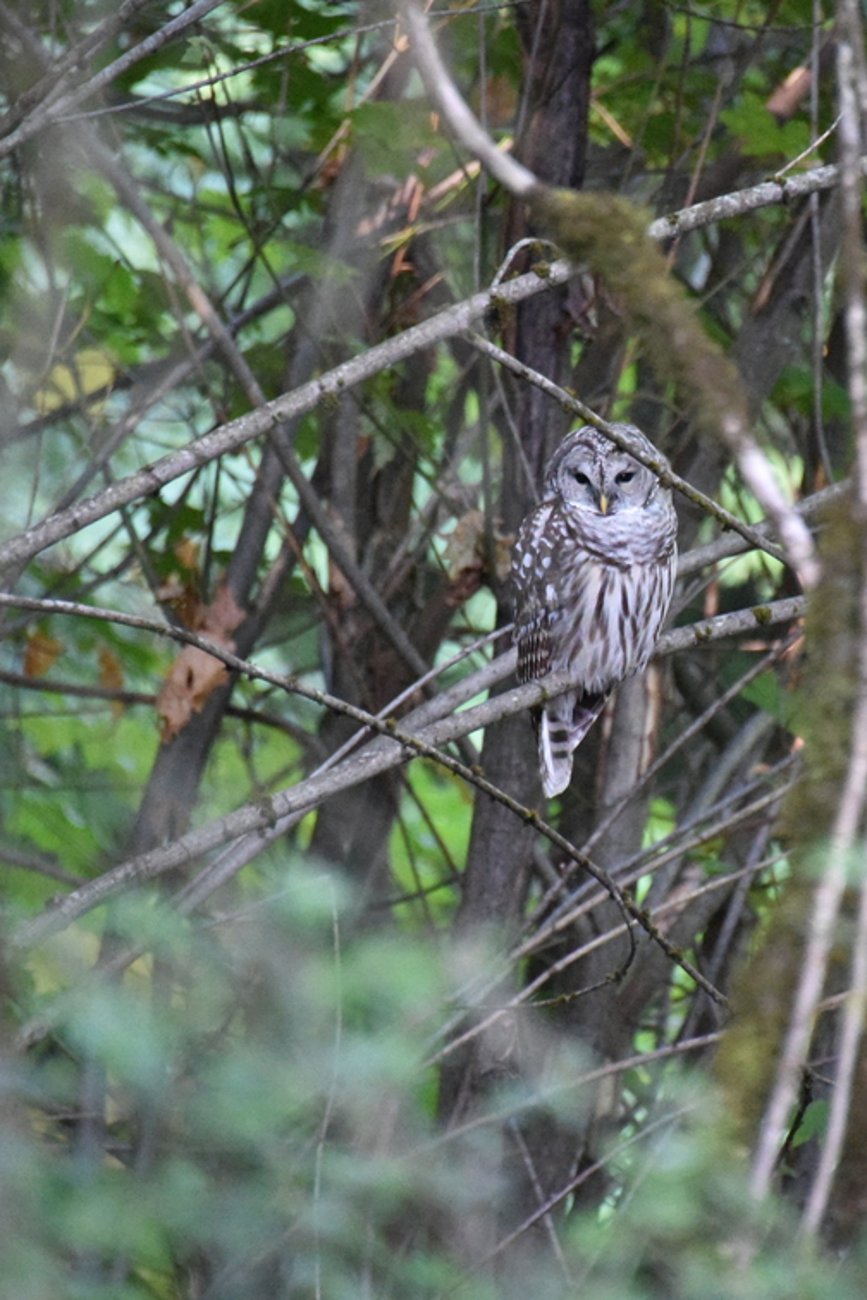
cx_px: 633
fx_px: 18350
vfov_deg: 4.1
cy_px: 586
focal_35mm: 508
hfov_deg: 2.7
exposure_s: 1/640
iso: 11400
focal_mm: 300
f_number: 5.6
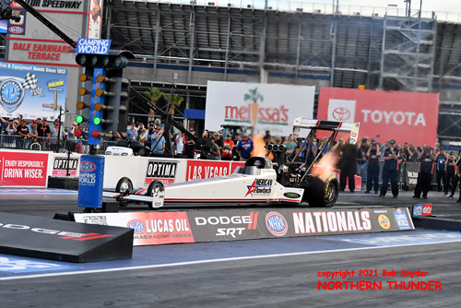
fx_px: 1345
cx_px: 230
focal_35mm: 105
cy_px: 154
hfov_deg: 19.4
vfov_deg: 13.1
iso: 200
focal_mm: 70
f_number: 2.8
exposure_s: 1/1000
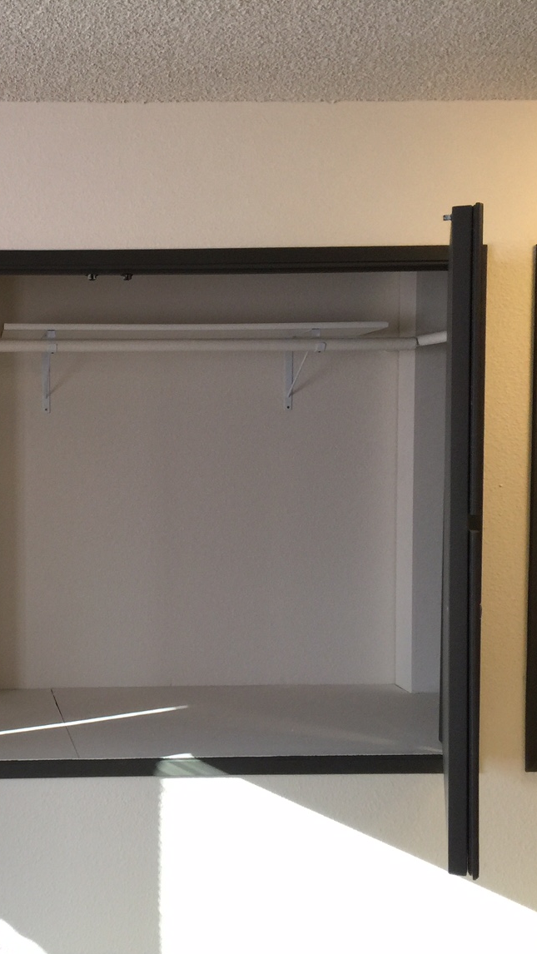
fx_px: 1139
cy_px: 508
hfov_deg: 25.1
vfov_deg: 45.4
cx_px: -12
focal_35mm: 45
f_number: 2.2
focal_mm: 4.15
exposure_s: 1/40
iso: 32
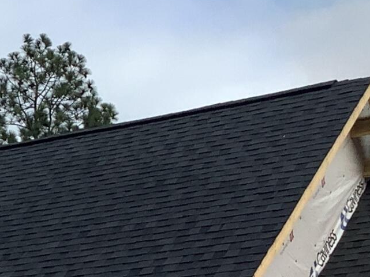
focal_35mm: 145
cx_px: -225
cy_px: 373
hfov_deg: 12.7
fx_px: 1550
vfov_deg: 10.0
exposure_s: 1/1274
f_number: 2.4
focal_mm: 3.3
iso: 25
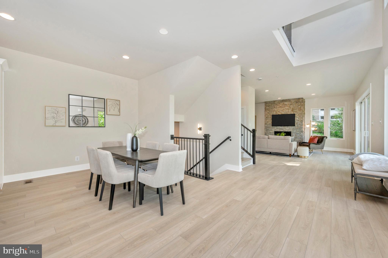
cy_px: 129
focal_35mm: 14
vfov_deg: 81.1
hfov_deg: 104.3
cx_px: 194
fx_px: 151
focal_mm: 14
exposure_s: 1/125
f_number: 8
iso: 500
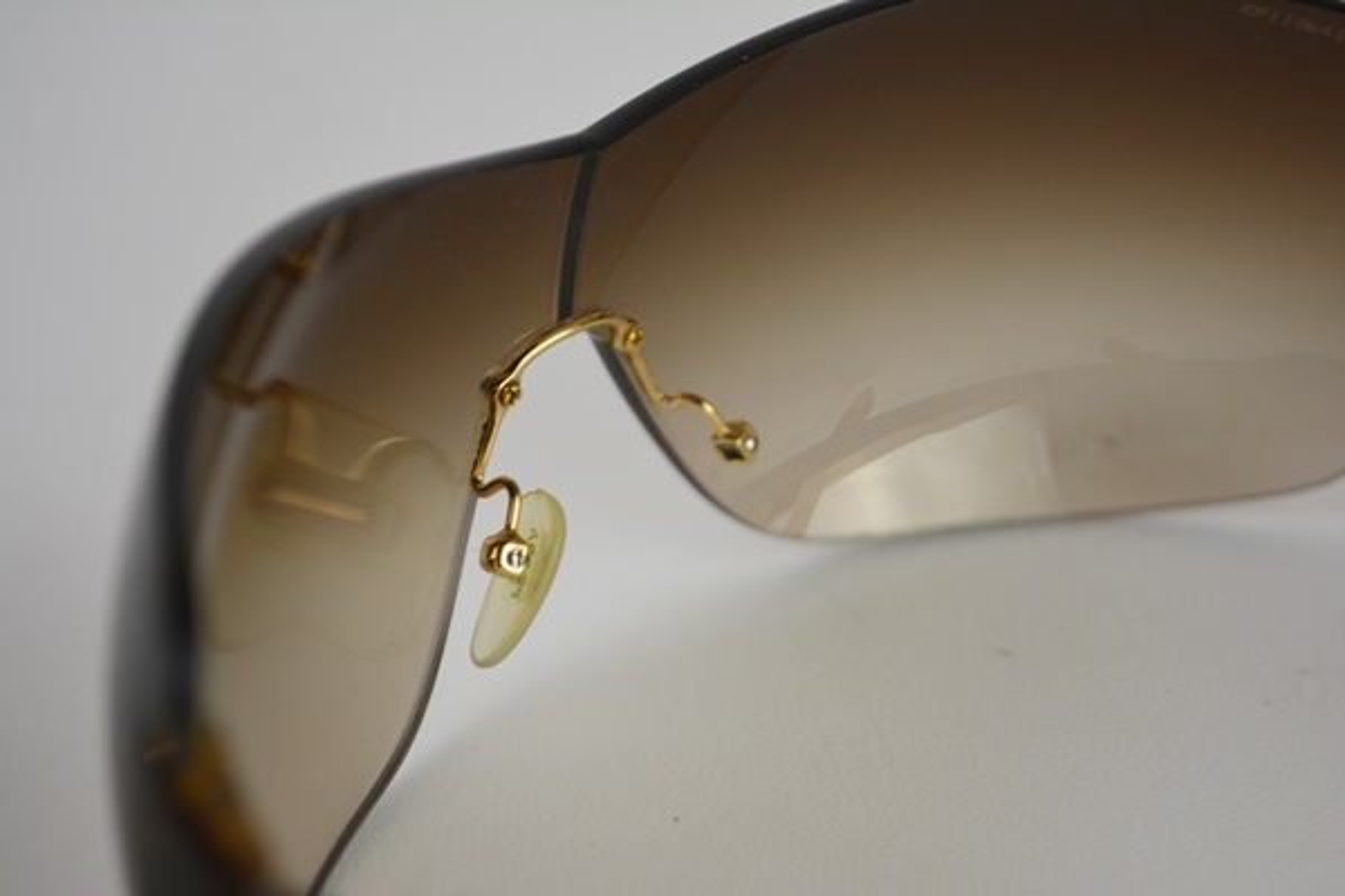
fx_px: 3082
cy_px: 448
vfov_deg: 16.6
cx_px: 672
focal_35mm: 82
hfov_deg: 24.6
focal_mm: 55
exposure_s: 1/80
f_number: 5.6
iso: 400
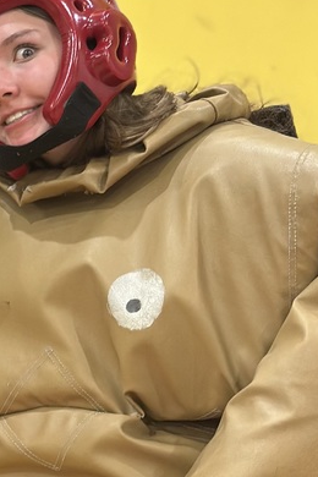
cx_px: -139
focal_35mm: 131
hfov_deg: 10.2
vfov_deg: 15.6
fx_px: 1736
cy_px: 242
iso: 200
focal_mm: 6.86
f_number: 1.78
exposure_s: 1/60
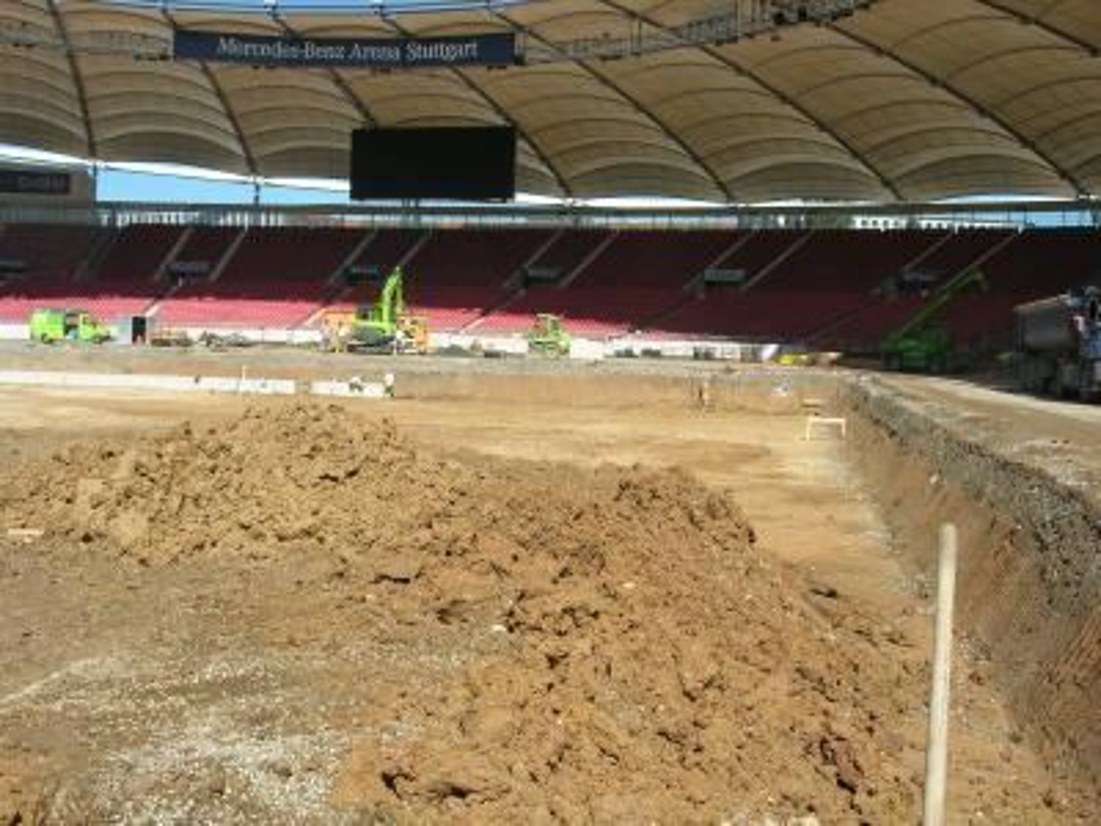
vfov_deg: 37.7
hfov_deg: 49.0
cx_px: 550
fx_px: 1209
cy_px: 413
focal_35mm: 38
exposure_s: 1/500
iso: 64
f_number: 4.8
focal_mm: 7.8
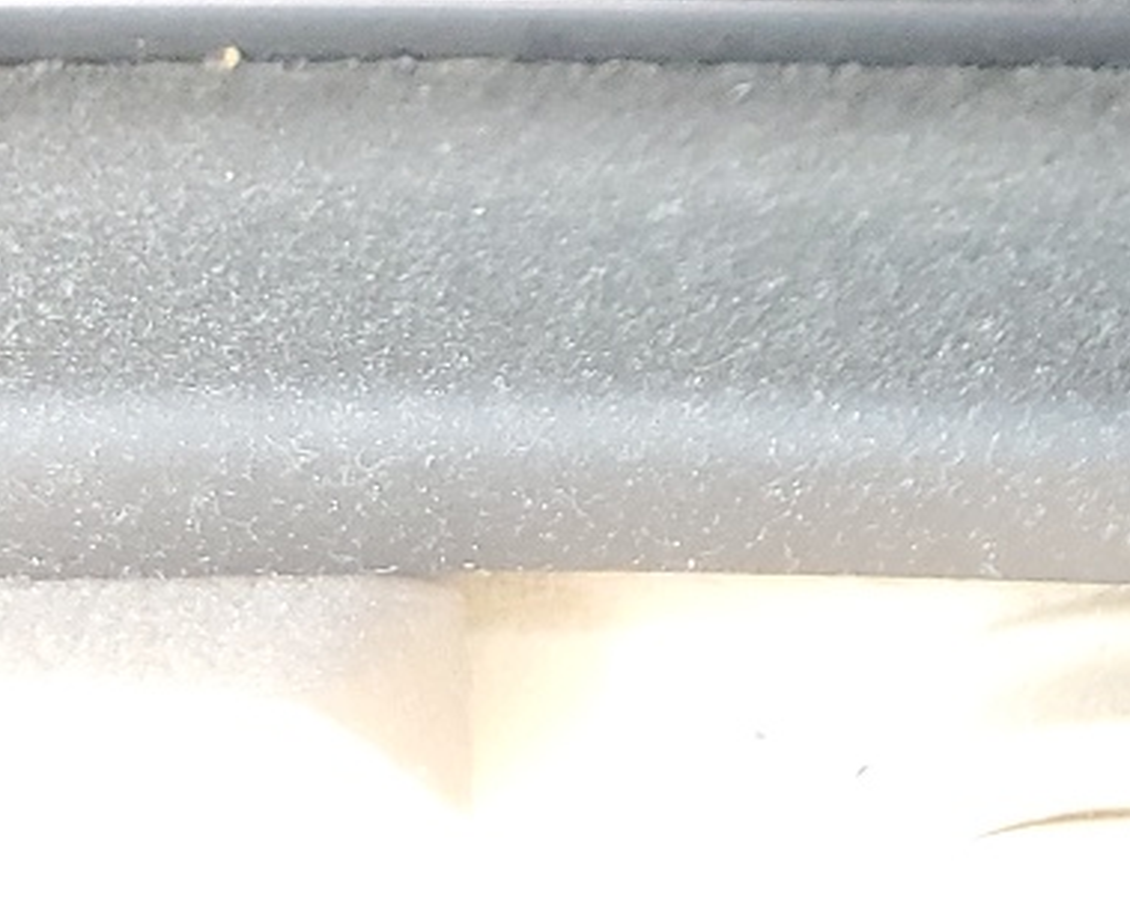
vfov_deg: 12.8
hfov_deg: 15.5
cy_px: -855
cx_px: 2001
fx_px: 3582
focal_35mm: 107
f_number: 1.5
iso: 155
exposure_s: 1/60.2
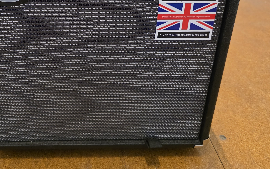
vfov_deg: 31.6
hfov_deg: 49.7
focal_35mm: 39
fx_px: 287
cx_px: 94
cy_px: 25
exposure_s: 1/100
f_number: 1.7
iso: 1600
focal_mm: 6.3
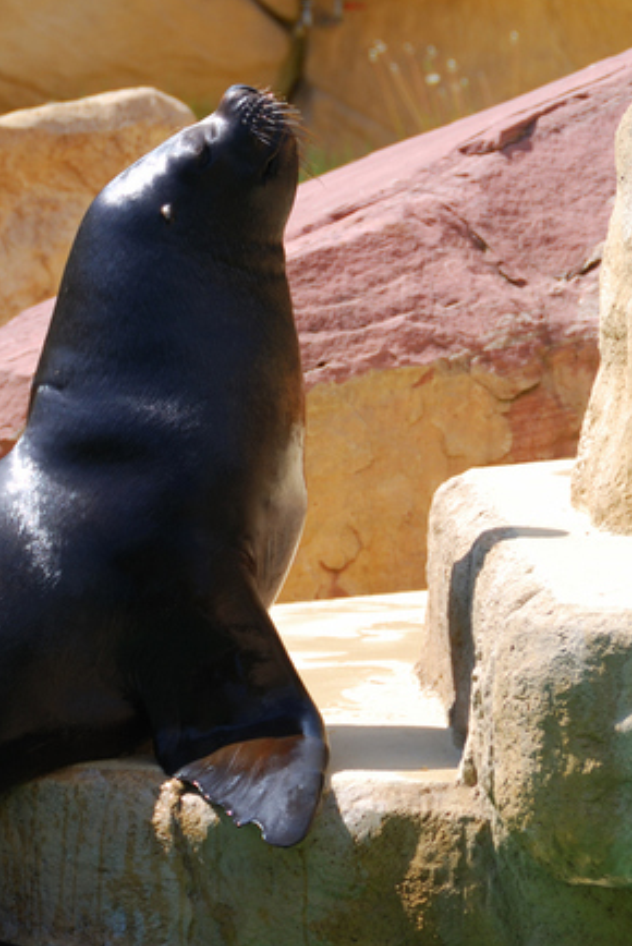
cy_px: 366
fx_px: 8592
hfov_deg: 4.2
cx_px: 220
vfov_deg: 6.3
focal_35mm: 327
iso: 100
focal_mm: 135
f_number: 5.6
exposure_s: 1/250
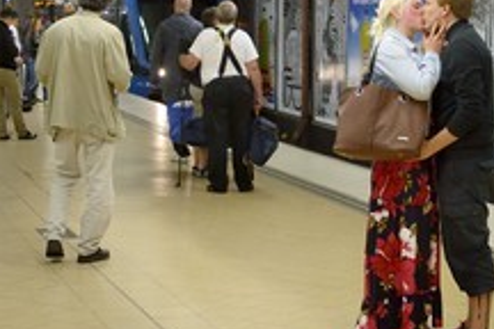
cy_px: 96
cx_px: 222
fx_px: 1331
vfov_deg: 14.1
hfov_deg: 21.0
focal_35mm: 97
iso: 1600
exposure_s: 1/125
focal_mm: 50
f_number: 5.6
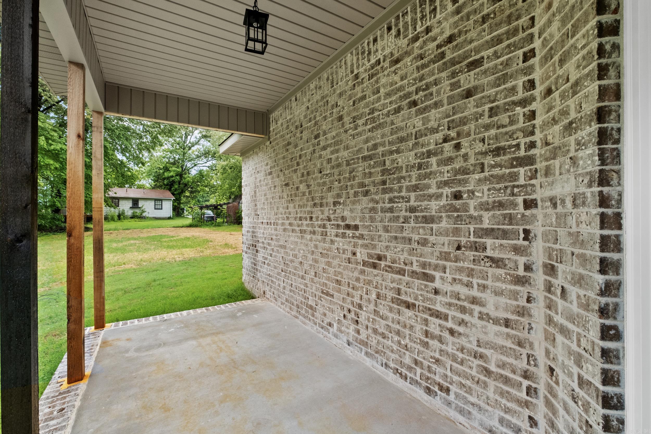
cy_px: 217
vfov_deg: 77.3
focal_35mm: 15
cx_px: 326
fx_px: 271
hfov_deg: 100.4
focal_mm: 10
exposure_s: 1/30
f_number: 8
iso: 800
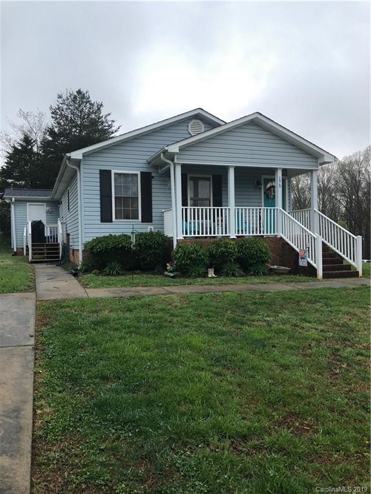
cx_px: 186
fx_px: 400
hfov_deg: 49.7
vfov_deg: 63.4
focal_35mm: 28
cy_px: 247
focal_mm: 3.99
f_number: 1.8
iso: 20
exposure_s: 1/40
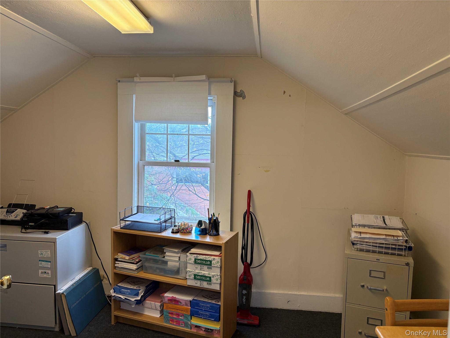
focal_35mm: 26
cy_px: 169
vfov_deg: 53.1
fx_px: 338
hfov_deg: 67.3
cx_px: 225
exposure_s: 1/60
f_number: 1.6
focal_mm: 5.96
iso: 125
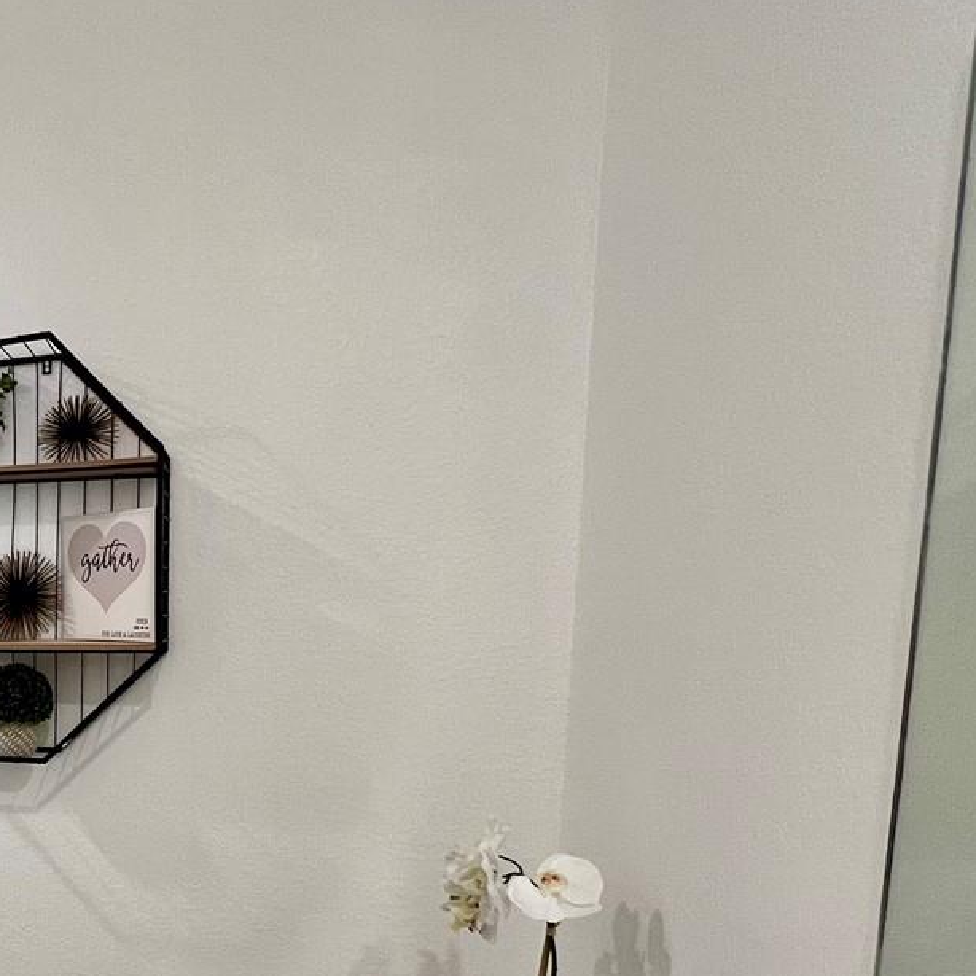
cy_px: 732
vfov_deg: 51.7
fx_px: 957
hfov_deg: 41.0
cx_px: -143
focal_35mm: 30
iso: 160
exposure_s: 1/120
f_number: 1.8
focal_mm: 1.57
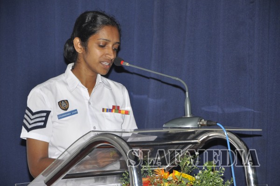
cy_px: 93
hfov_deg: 13.1
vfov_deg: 8.7
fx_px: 1223
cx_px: 140
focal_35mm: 158
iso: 500
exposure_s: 1/100
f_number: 5.6
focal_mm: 105
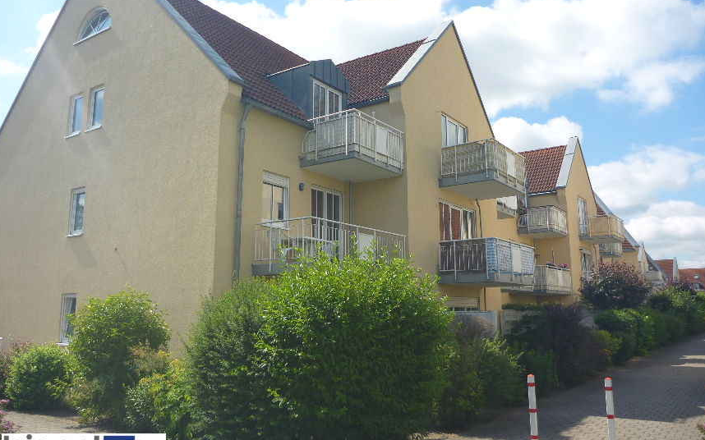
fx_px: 576
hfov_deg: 62.9
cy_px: 209
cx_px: 350
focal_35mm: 30
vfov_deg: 41.8
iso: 80
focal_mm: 5
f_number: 3.3
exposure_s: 1/500
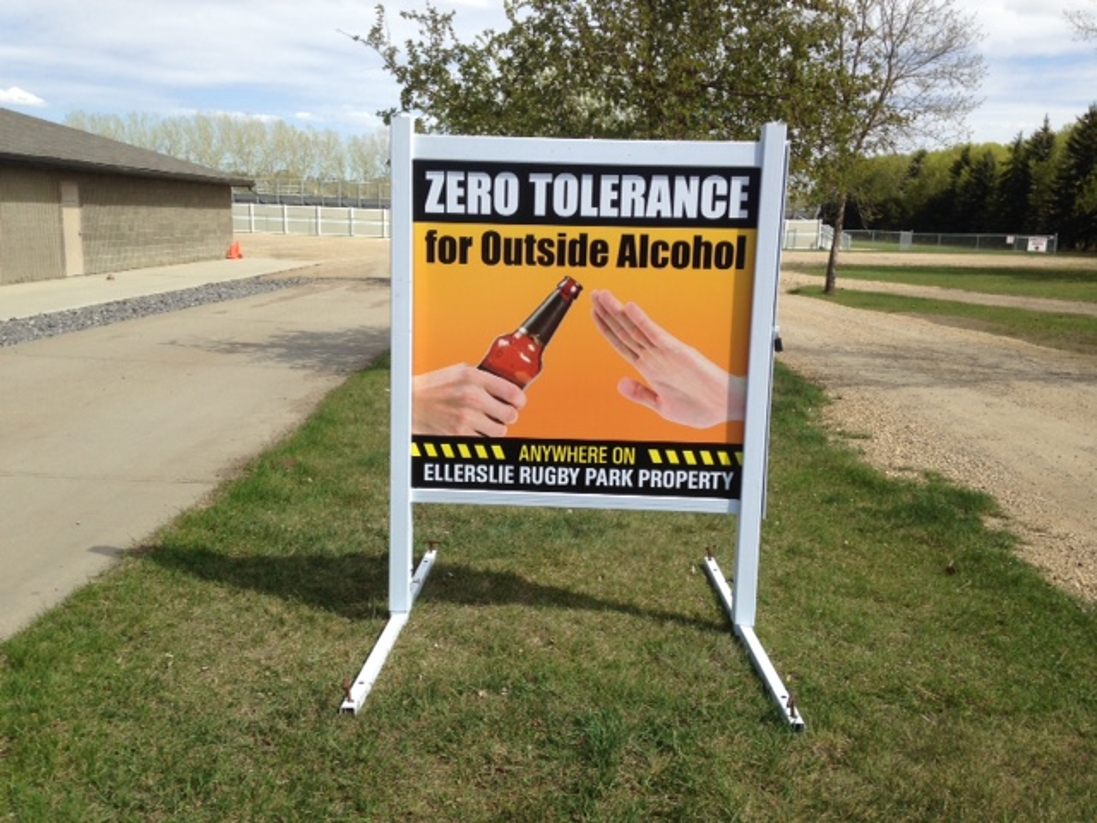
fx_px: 1046
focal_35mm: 33
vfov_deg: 42.9
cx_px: 548
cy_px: 412
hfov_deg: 55.4
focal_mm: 4.12
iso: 50
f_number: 2.4
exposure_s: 1/1466
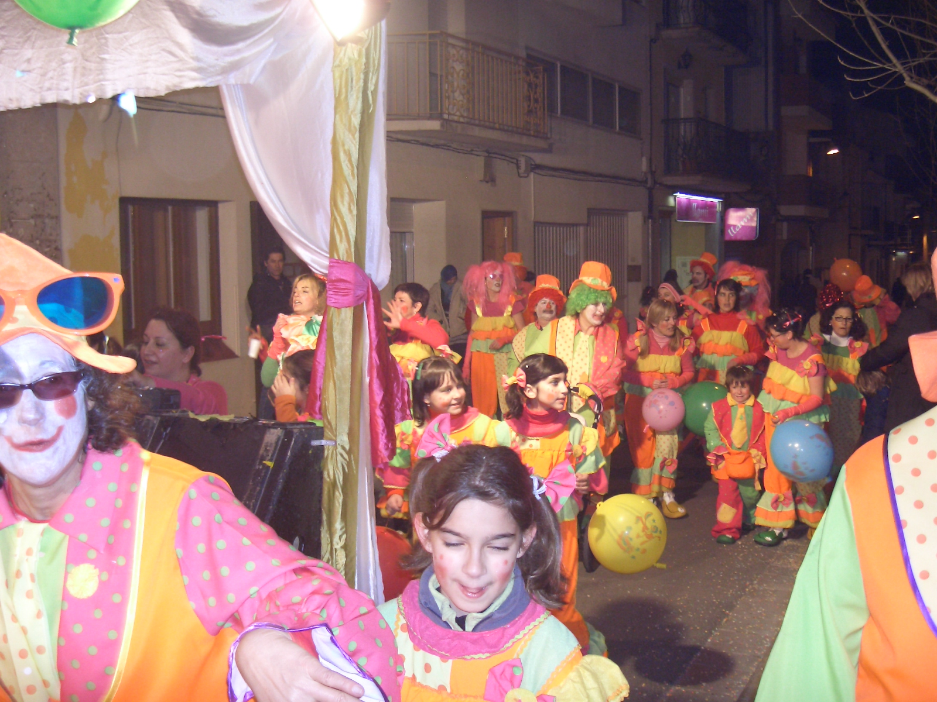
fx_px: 1056
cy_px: 351
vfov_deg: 36.8
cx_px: 468
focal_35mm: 39
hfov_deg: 47.9
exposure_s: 1/60
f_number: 2.8
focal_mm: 8
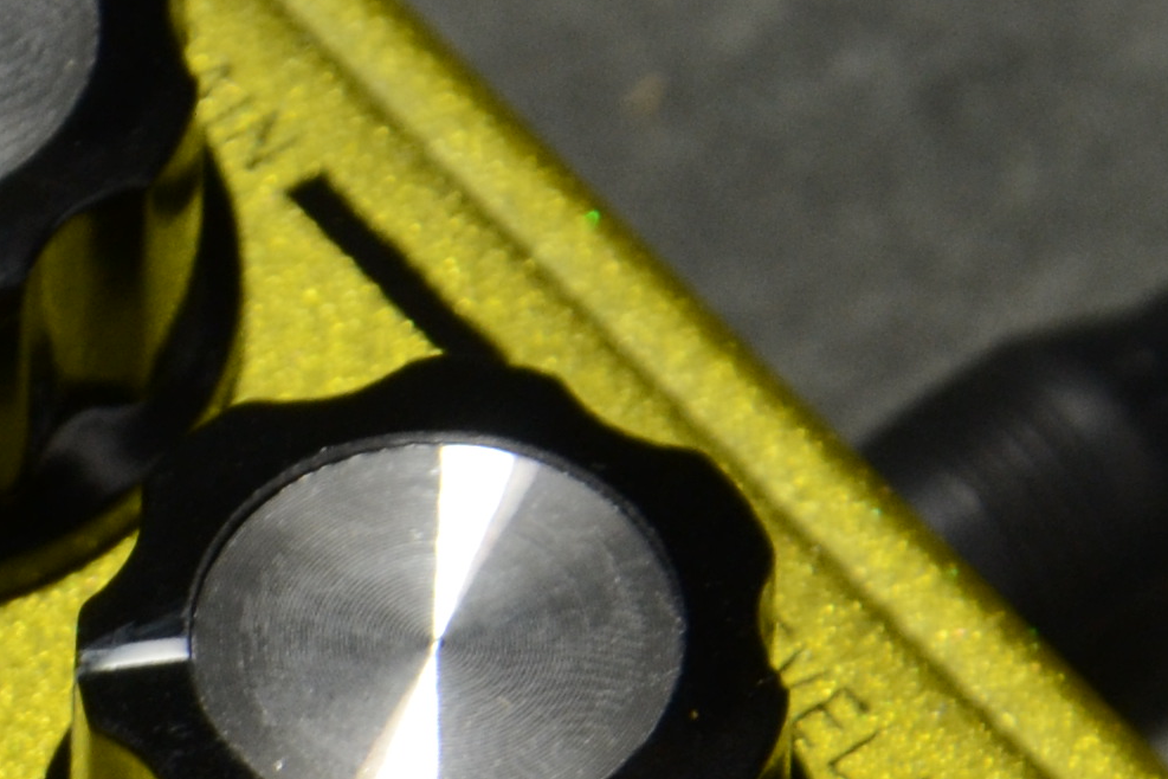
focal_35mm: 735
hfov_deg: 2.8
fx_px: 23856
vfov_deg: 1.9
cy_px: 1488
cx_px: -693
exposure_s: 1/5
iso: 400
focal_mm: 105
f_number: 10
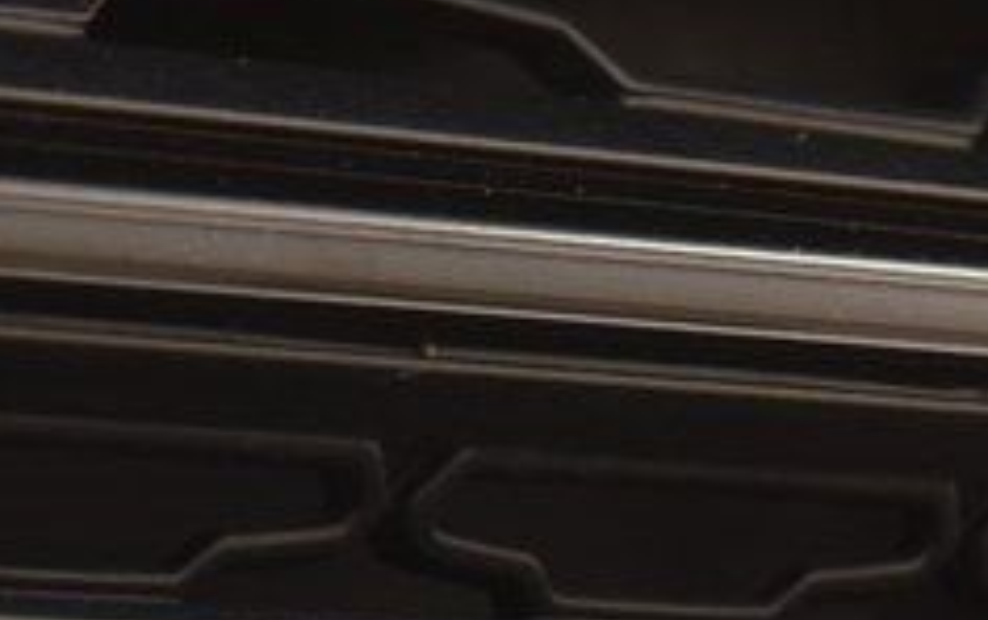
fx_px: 12506
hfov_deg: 4.5
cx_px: 285
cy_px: 1397
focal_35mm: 464
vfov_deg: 2.8
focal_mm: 70
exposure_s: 1/30
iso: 1600
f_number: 6.3
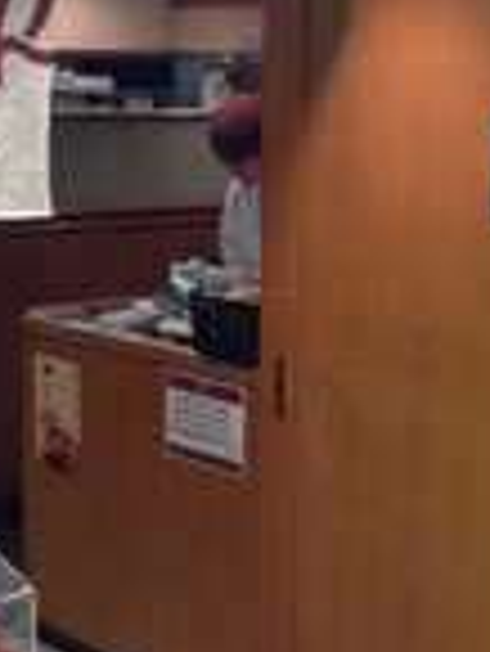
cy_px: 351
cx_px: 216
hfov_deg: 16.3
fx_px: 1715
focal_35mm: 91
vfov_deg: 21.5
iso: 64
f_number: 2.4
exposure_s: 1/20
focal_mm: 4.12
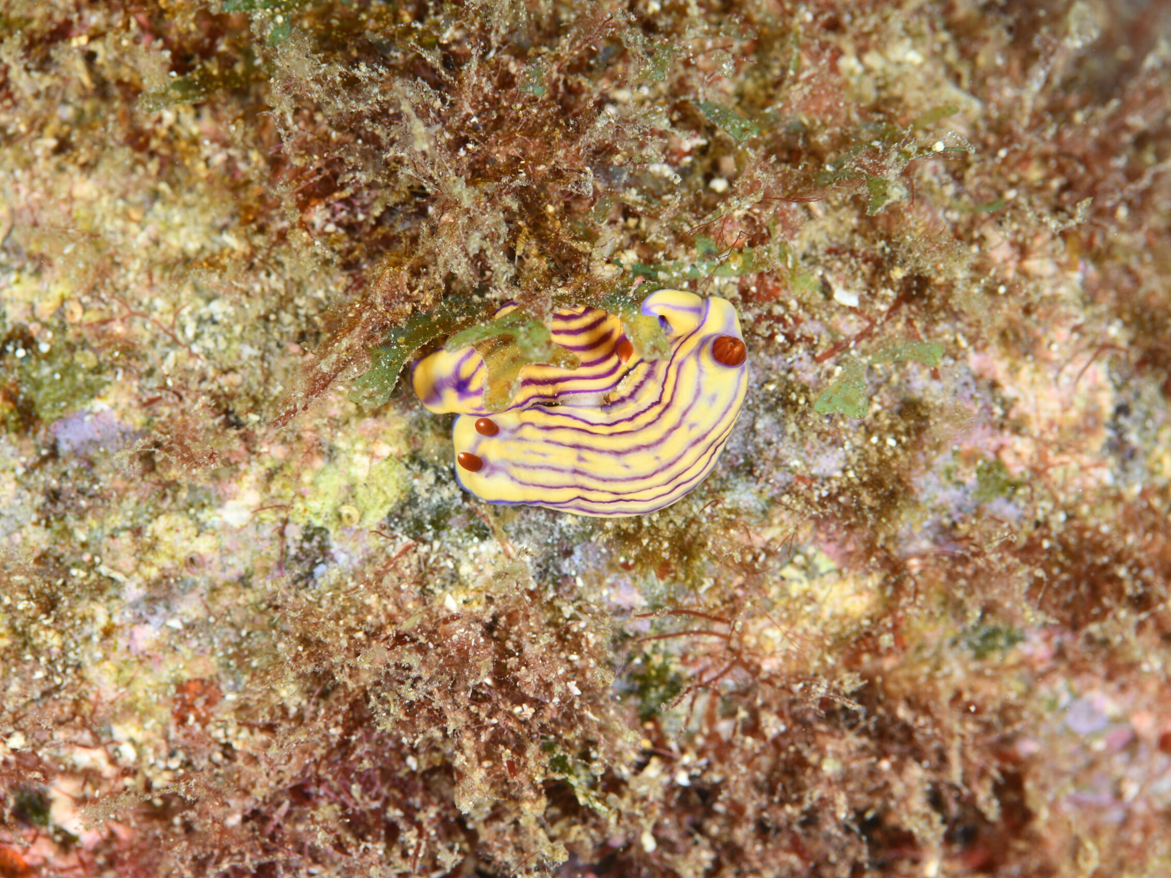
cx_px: 554
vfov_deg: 13.0
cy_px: 440
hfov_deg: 17.3
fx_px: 3856
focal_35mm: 114
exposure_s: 1/250
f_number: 10
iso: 100
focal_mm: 105
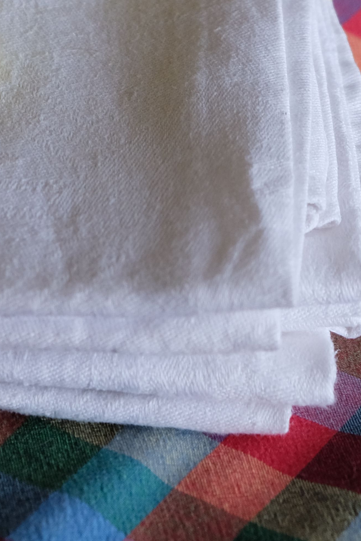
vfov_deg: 10.8
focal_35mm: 186
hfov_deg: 7.3
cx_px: -43
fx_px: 2798
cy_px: -148
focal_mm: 40.7
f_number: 4
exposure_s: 1/125
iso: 640
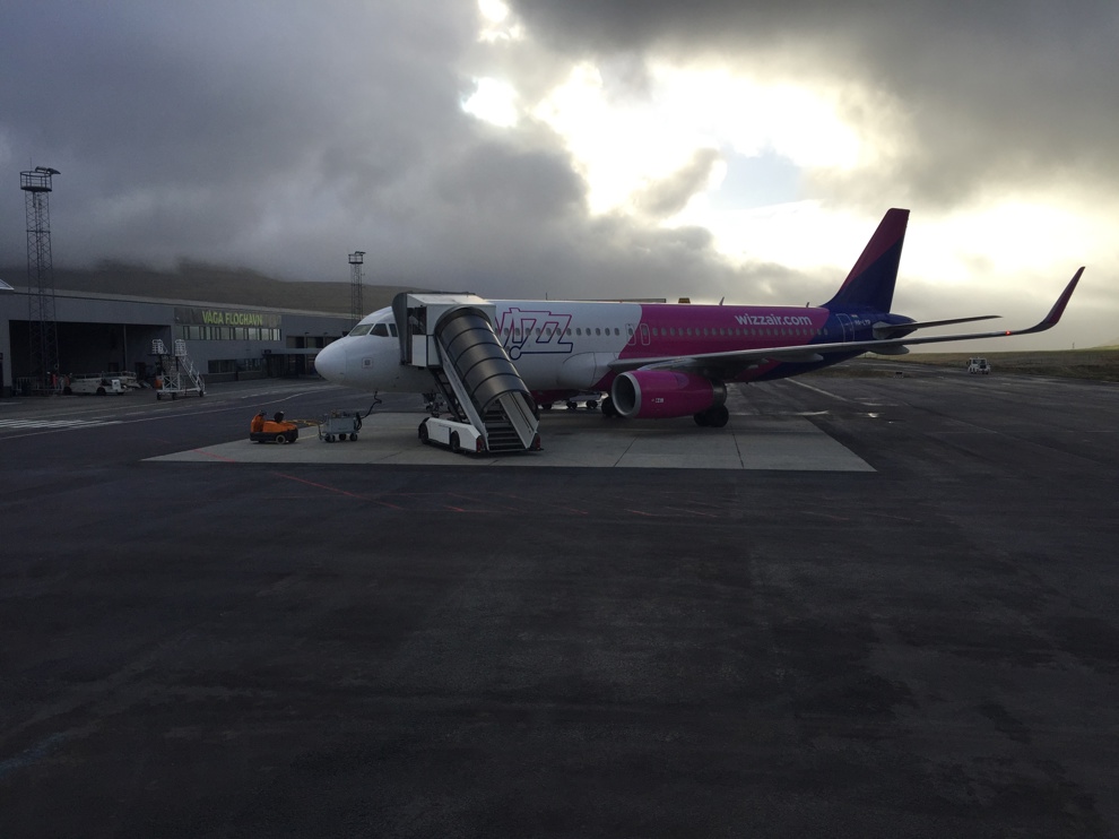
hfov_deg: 61.7
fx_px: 937
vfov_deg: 48.2
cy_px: 420
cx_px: 560
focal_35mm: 29
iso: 32
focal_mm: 4.15
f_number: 2.2
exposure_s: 1/1883
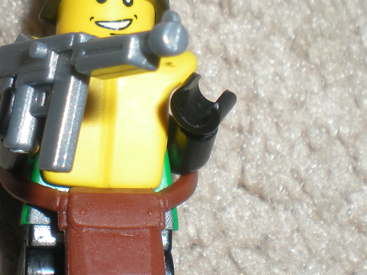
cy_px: 95
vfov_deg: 16.8
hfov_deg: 22.2
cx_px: 135
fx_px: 933
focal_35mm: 88
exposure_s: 1/60
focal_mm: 6.3
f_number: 4.6
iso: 64
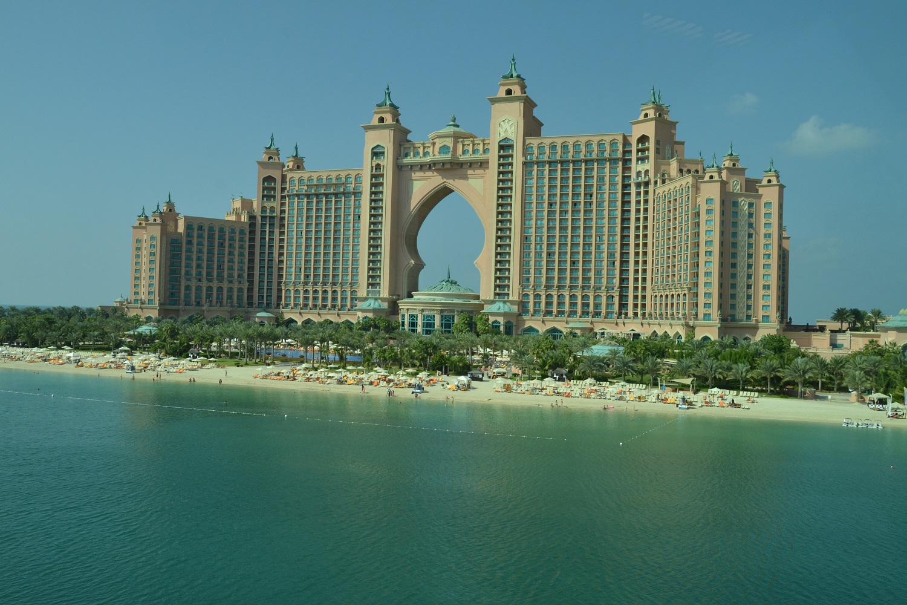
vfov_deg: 43.6
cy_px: 302
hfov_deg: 61.9
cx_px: 454
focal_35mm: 30
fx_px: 756
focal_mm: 20
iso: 400
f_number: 10
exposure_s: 1/400
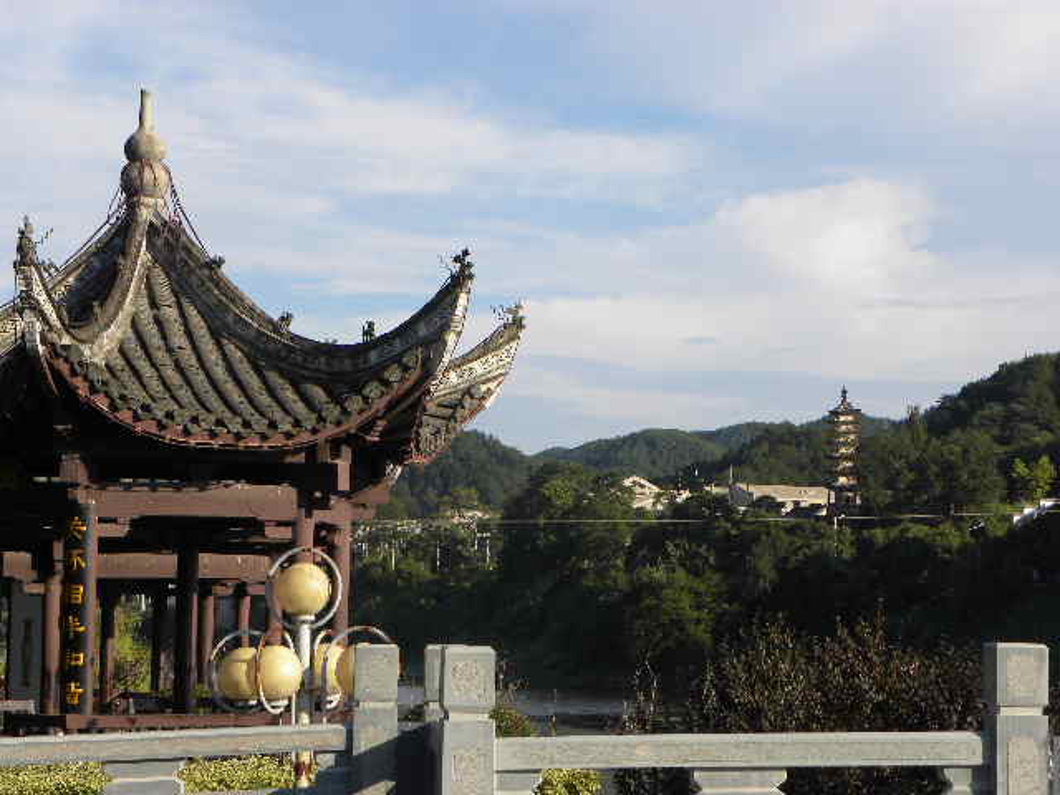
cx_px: 530
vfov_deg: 17.4
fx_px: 2603
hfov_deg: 23.0
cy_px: 398
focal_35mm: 85
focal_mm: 15.1
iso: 64
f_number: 5.6
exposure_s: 1/252
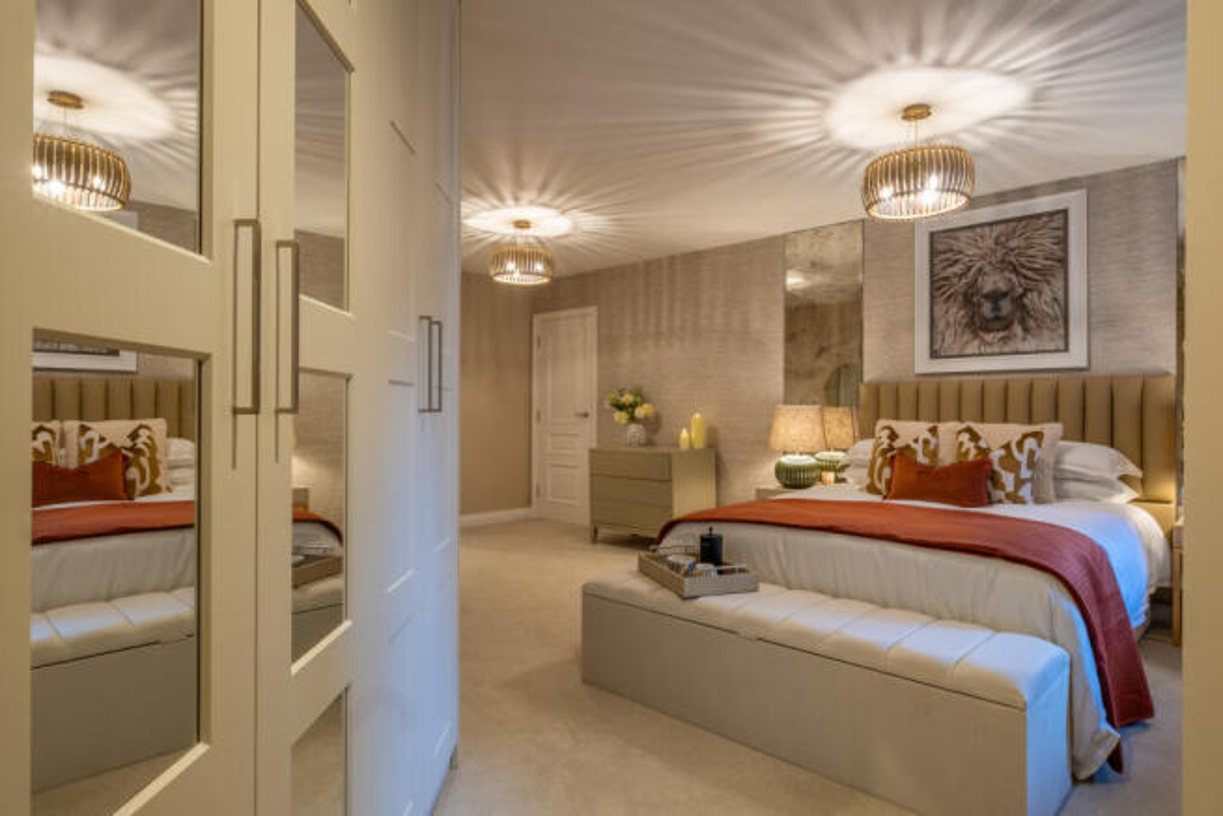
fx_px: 680
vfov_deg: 62.0
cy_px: 408
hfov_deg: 84.0
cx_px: 612
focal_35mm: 20
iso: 200
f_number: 9
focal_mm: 13.2
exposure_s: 1/2
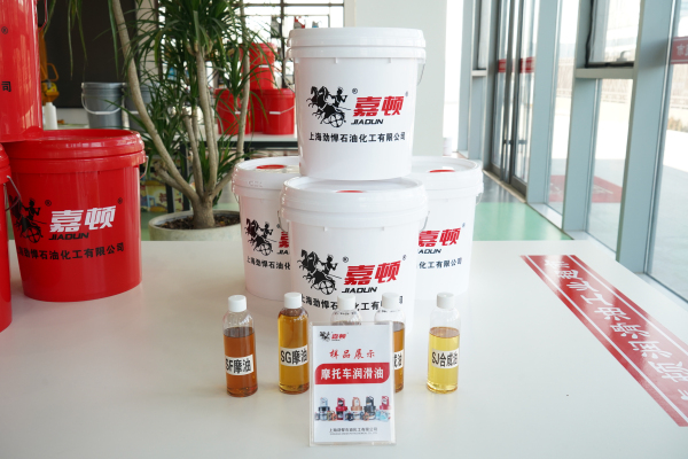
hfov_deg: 57.2
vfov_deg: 40.0
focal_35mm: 33
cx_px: 344
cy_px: 230
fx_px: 631
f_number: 8
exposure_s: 1/80
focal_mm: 33
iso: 1000
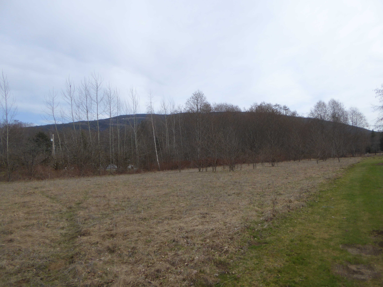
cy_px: 144
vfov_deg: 56.8
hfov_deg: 71.6
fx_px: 266
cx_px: 192
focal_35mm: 24
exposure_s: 1/1000
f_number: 3.3
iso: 100
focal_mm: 4.3
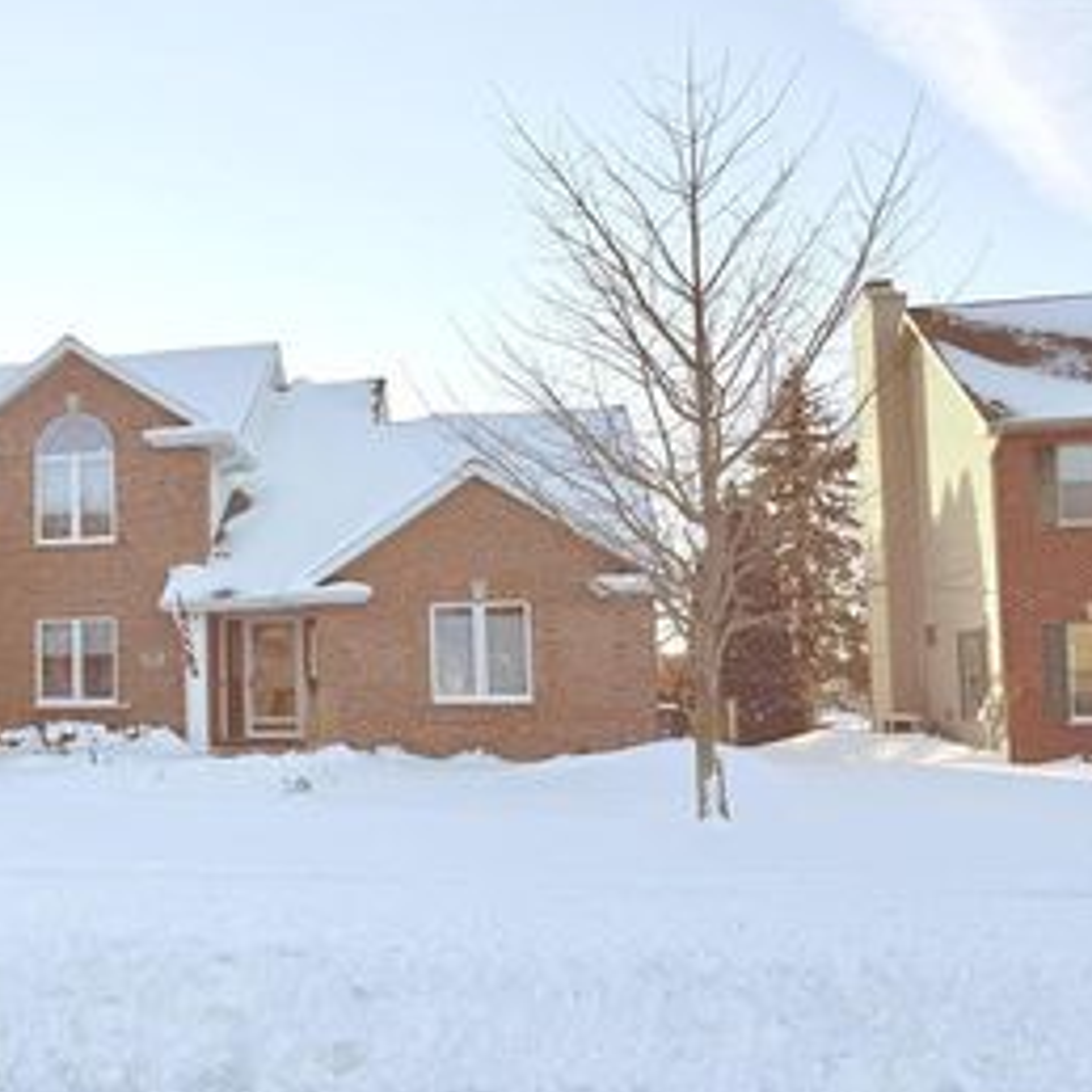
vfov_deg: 40.9
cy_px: 601
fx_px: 1463
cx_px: 72
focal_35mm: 41
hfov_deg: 37.7
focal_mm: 6.76
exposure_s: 1/4167
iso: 80
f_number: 1.78
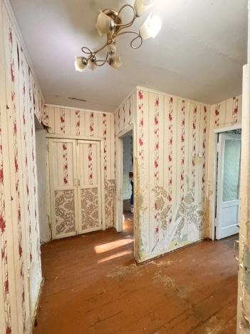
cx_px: 125
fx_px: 135
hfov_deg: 85.7
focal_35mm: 14
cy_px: 167
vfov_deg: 102.1
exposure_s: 1/50
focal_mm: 2.22
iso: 1000
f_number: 2.2
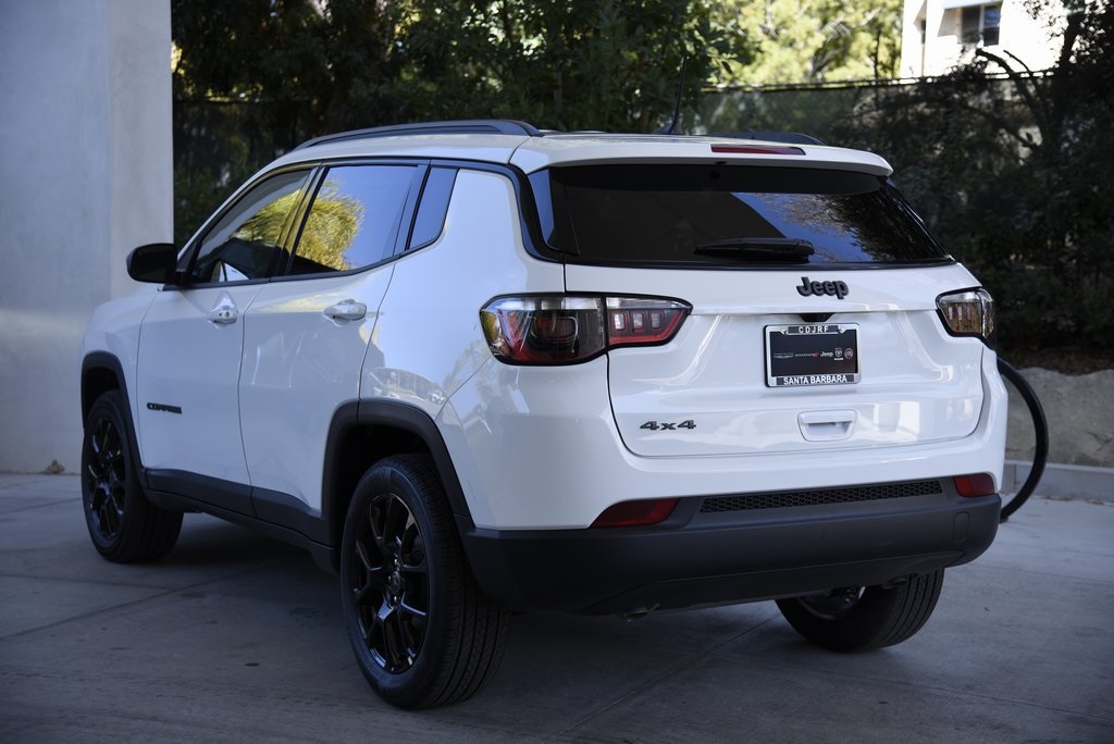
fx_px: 1703
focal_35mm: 55
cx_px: 557
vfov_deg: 24.7
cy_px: 372
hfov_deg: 36.2
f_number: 4
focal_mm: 55
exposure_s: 1/160
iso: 100
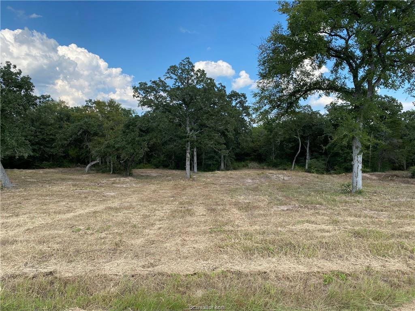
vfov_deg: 53.1
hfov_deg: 67.3
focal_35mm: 26
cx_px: 208
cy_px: 156
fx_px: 312
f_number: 1.8
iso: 32
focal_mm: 4.25
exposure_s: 1/1258
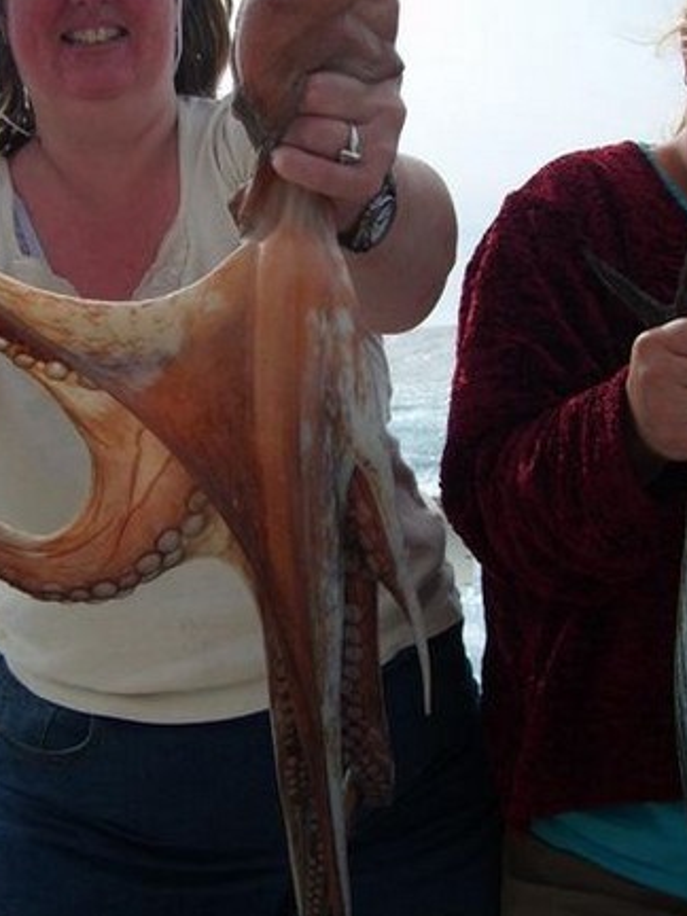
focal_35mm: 51
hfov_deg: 28.5
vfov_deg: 37.3
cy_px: 344
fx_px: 1350
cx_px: 269
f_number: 7.1
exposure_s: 1/180
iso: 50
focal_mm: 5.8
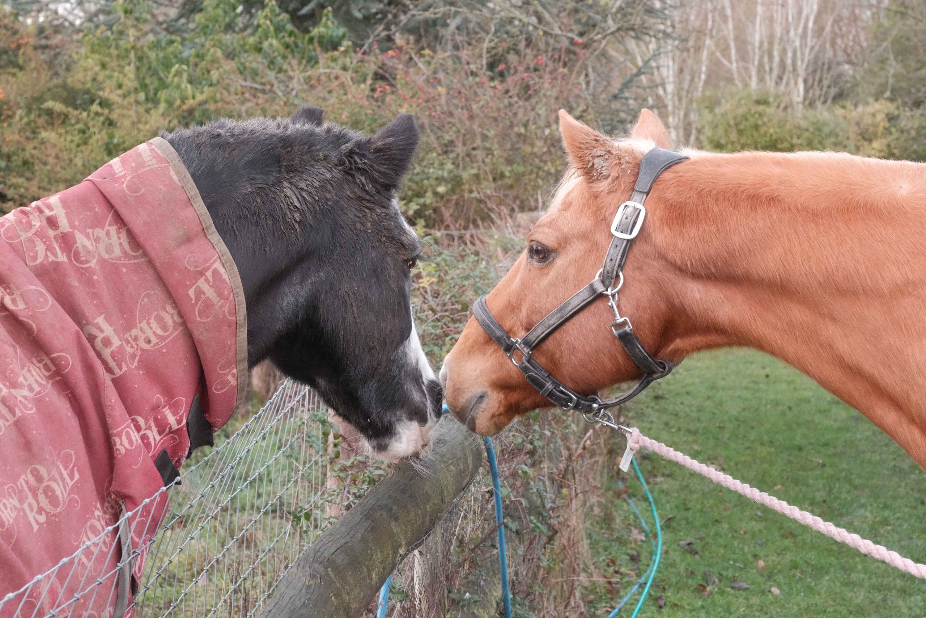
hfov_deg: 34.5
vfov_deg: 23.4
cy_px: 309
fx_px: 1492
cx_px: 463
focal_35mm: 58
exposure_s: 1/500
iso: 5000
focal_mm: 38.6
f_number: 5.6
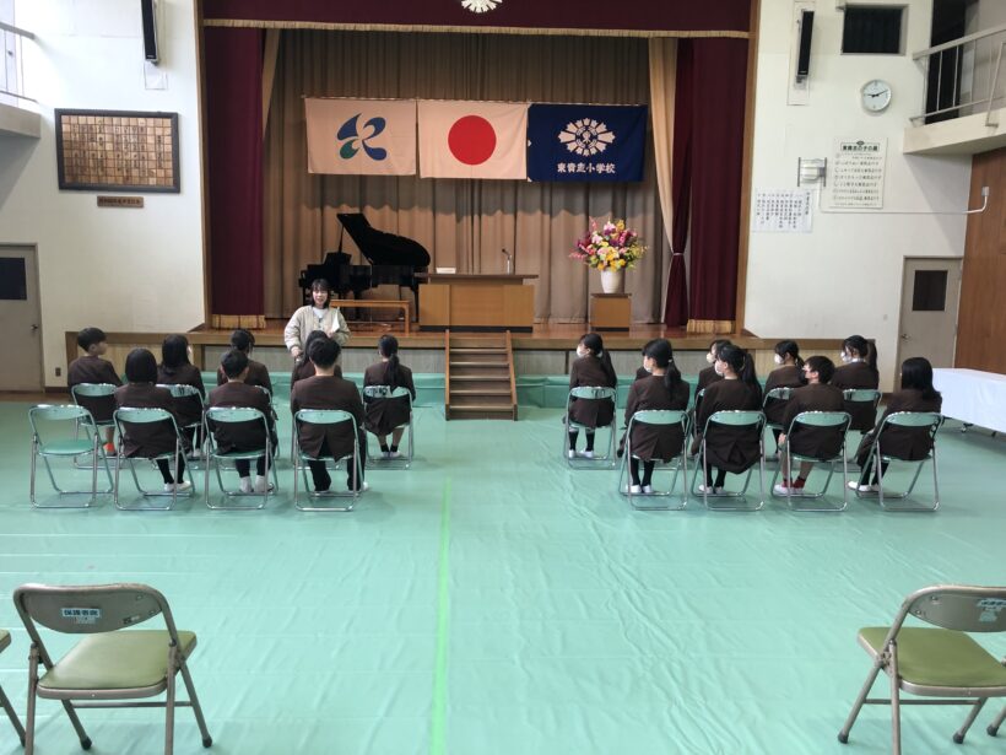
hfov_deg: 63.4
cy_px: 378
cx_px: 503
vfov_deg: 49.7
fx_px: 814
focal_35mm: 28
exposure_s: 1/30
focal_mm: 3.99
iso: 32
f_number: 1.8
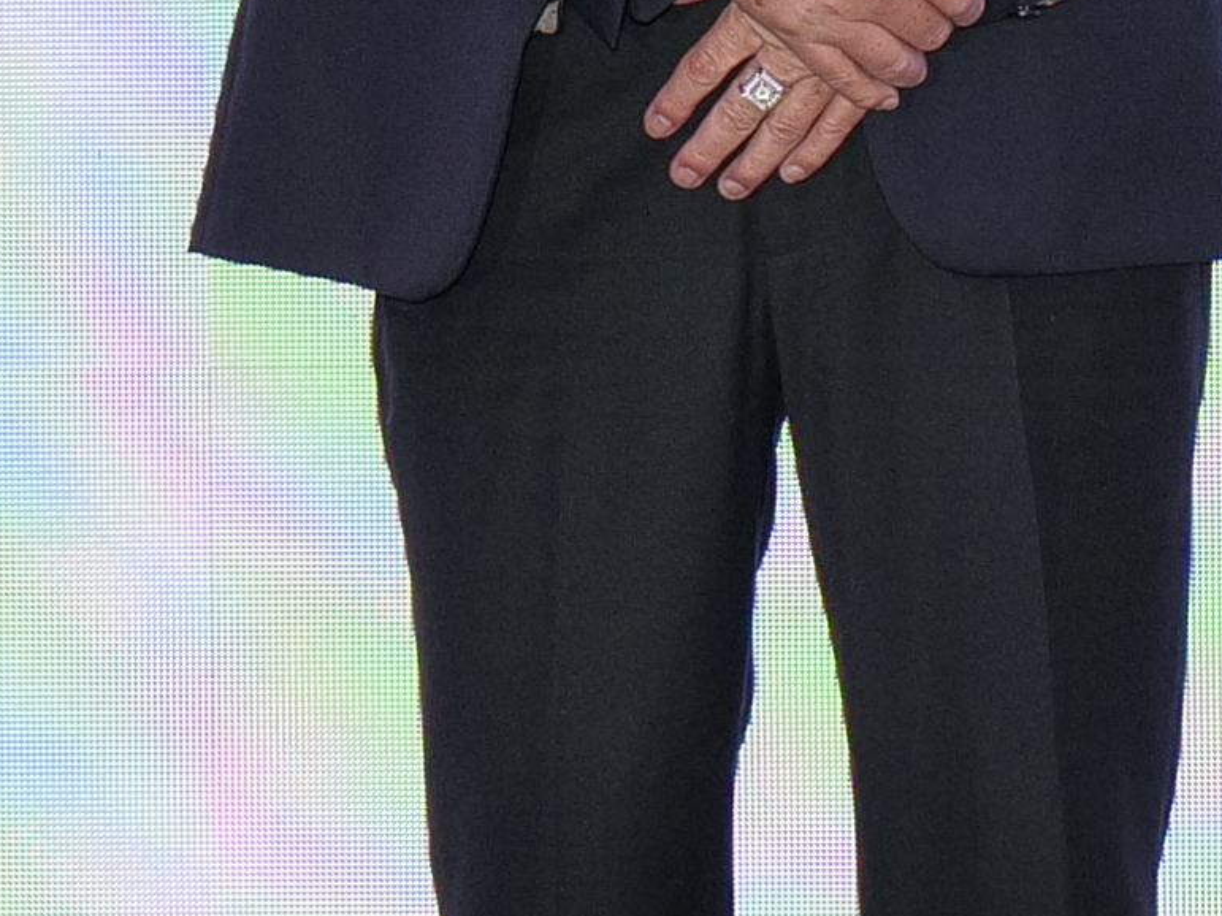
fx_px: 9777
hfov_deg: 6.9
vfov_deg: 5.4
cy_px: 116
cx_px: 2577
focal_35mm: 277
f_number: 4.6
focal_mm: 37
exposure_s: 1/100
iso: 200
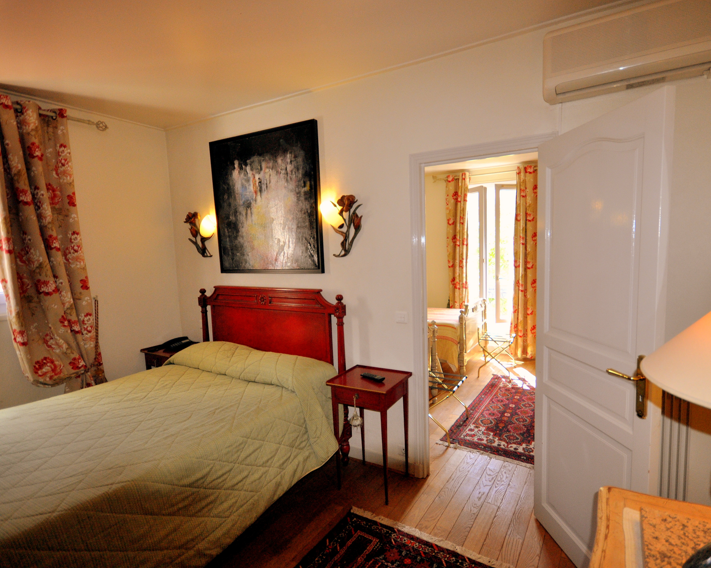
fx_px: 358
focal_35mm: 17
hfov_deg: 89.1
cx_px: 403
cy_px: 285
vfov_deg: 77.0
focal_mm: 10
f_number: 4
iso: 720
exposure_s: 1/125
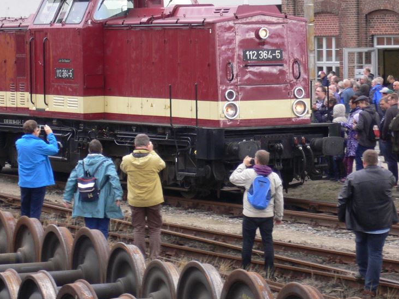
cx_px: 183
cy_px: 86
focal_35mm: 172
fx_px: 1982
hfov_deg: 11.5
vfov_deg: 8.6
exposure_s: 1/25
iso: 100
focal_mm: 17.4
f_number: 5
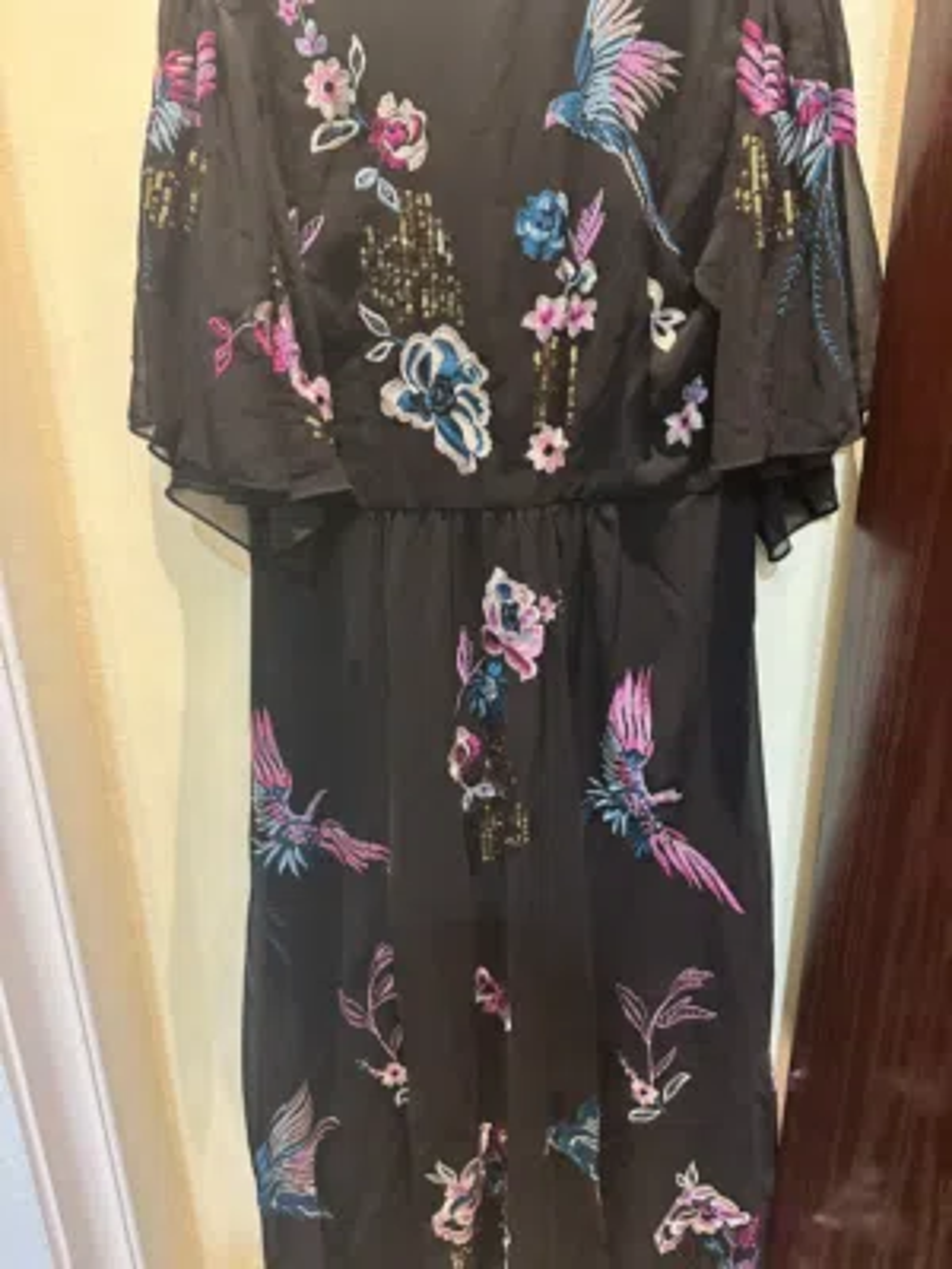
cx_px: 476
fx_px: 880
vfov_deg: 71.6
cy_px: 634
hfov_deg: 56.8
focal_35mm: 24
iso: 800
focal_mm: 6.86
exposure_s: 1/50
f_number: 1.78
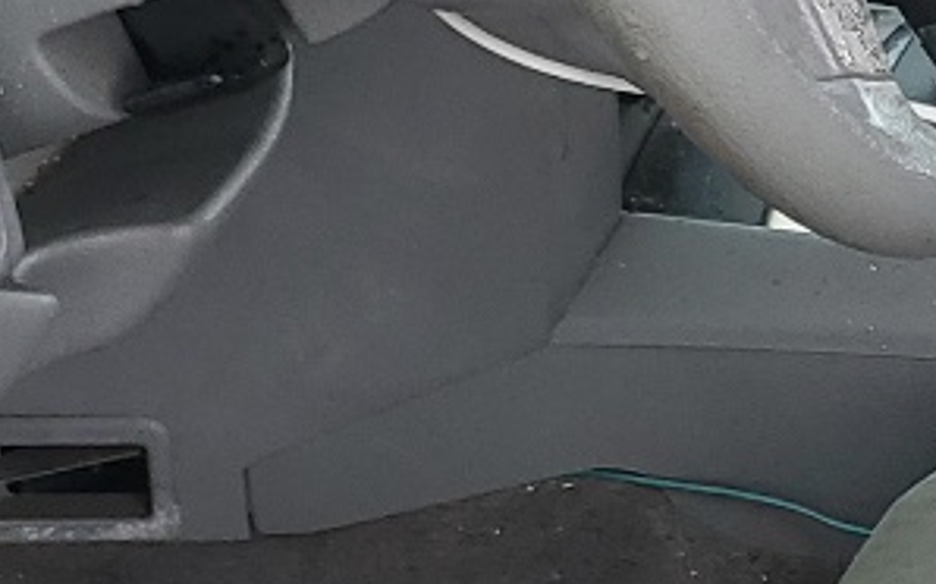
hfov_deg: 13.6
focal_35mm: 148
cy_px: 424
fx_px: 3774
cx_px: 1203
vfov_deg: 8.8
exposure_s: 1/154
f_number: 1.5
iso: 50
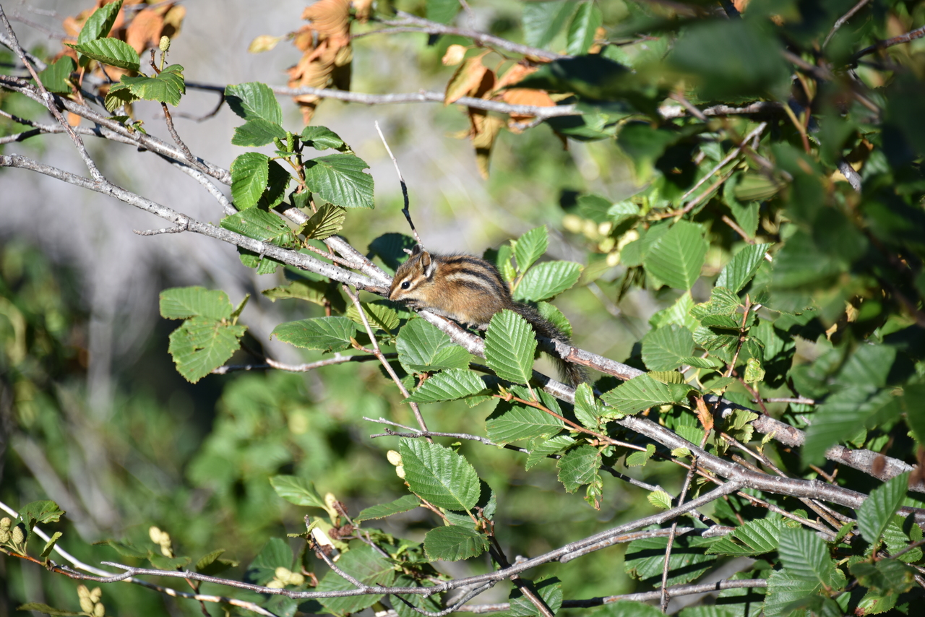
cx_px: 462
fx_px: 7710
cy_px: 308
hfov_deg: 6.9
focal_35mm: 300
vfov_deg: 4.6
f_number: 5.6
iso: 280
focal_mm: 300
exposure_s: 1/640
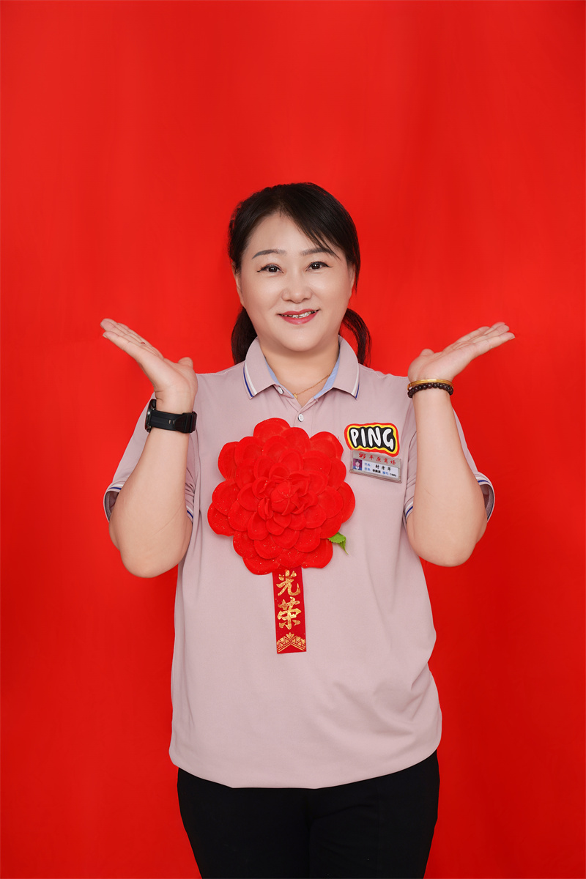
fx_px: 2246
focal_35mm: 92
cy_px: 440
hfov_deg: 14.9
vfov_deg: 22.1
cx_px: 293
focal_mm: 92
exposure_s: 1/160
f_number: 13
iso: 100
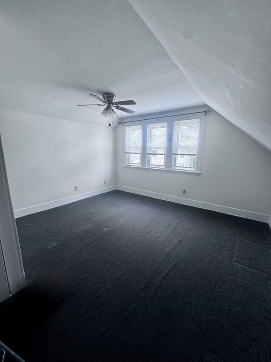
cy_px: 181
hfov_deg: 85.7
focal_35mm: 14
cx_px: 136
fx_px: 146
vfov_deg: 102.1
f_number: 2.2
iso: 80
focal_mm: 2.22
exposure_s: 1/99
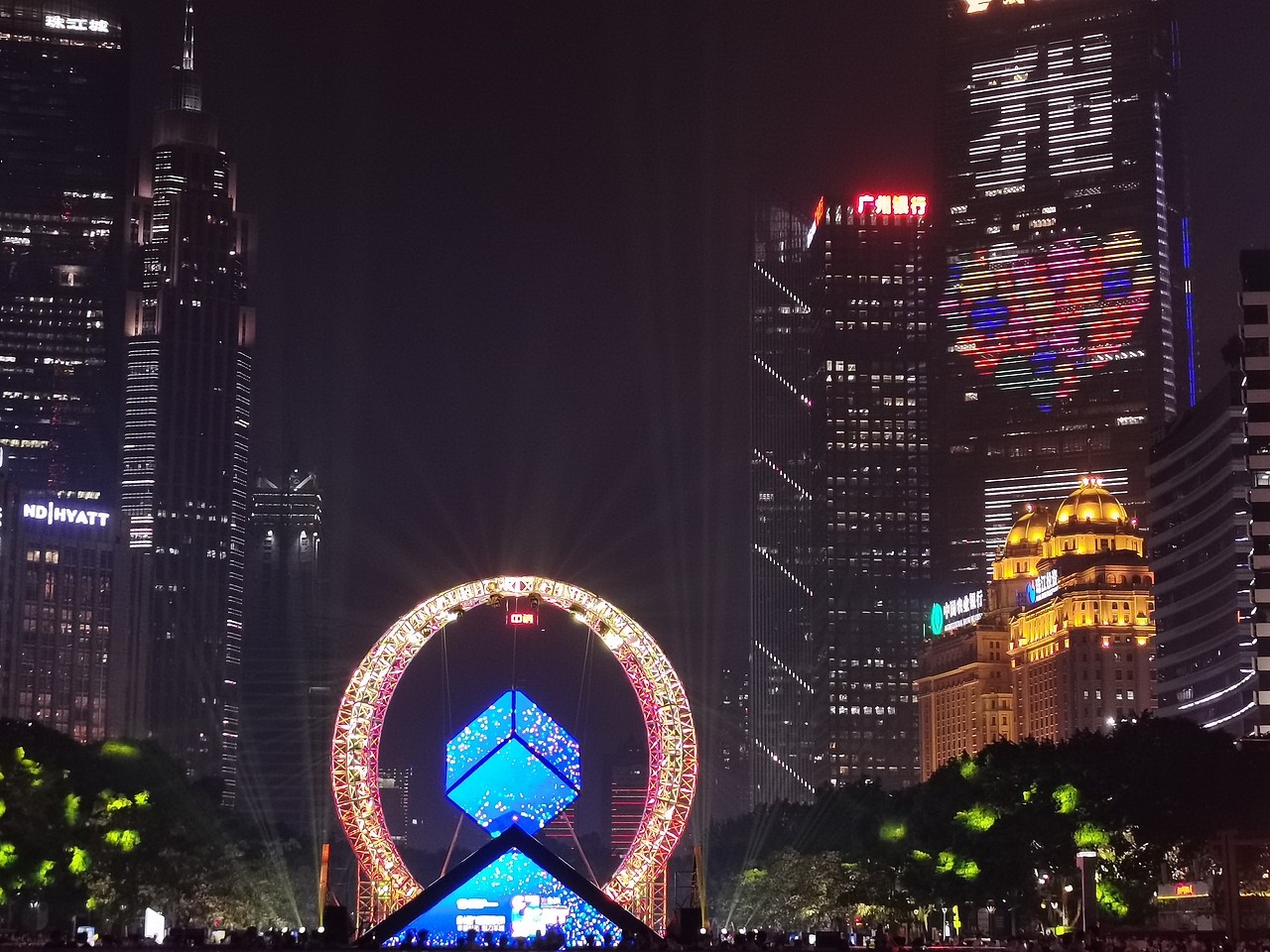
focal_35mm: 69
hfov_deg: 28.2
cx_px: 635
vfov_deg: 21.3
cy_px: 476
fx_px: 2531
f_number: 1.6
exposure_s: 1/60
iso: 160
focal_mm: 5.56
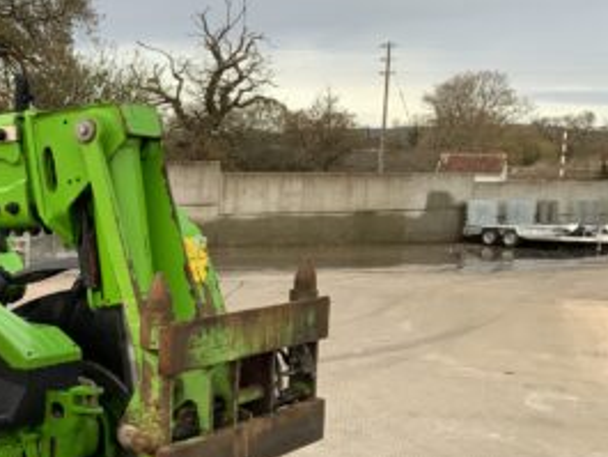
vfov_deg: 20.9
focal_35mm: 70
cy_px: 344
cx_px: -87
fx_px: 1230
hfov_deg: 25.4
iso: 16
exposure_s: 1/201
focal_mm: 3
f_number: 1.8
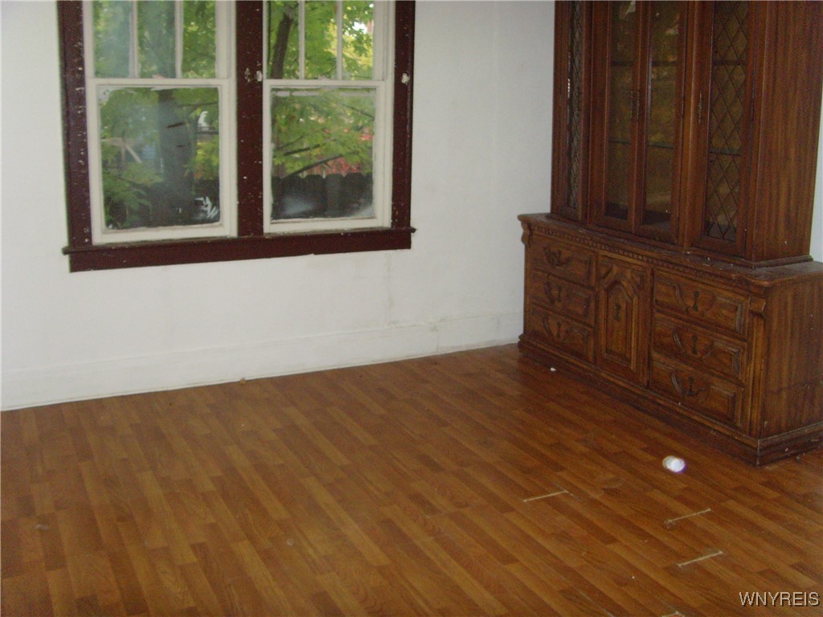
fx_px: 927
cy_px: 308
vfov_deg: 36.8
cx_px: 412
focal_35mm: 39
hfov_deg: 47.9
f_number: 3.5
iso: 240
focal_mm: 6.6
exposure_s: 1/45
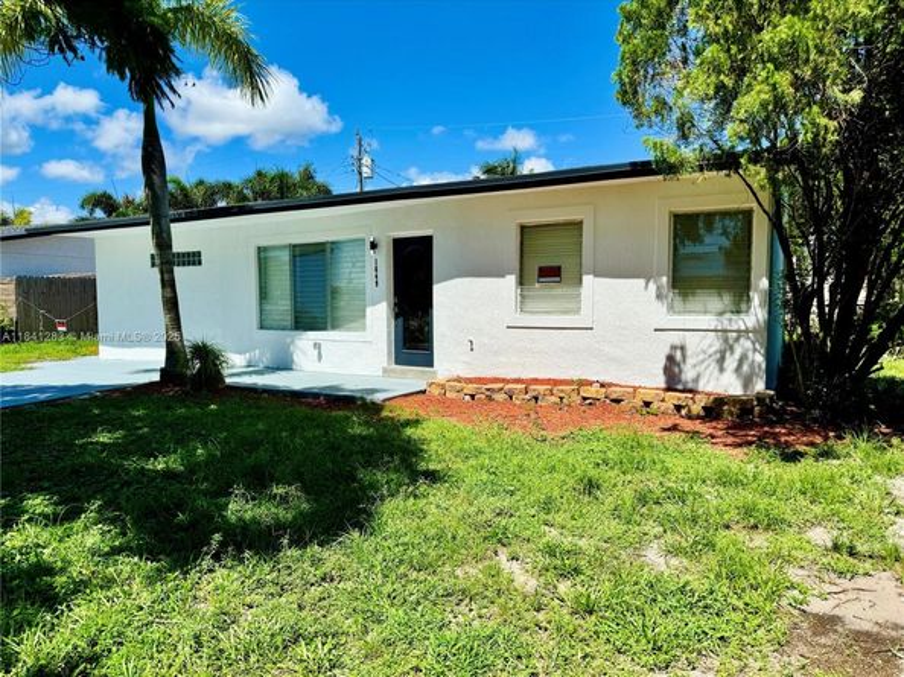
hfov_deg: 71.6
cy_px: 338
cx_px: 452
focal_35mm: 24
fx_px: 627
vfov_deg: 56.8
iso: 80
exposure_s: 1/5814
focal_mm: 6.76
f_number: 1.78
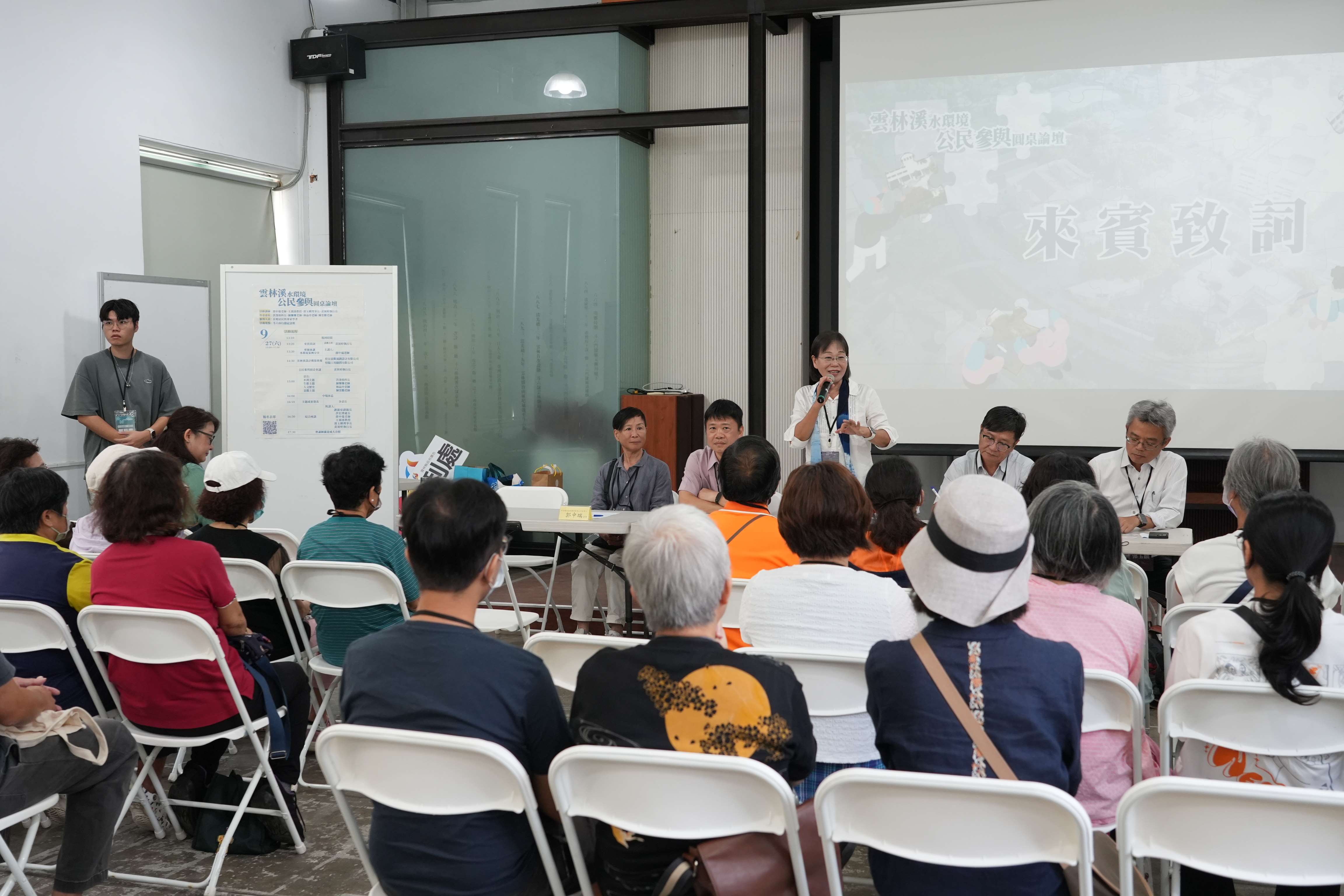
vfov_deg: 33.4
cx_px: 672
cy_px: 448
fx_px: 1493
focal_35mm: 40
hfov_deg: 48.5
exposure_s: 1/125
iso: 1600
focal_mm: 40
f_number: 5
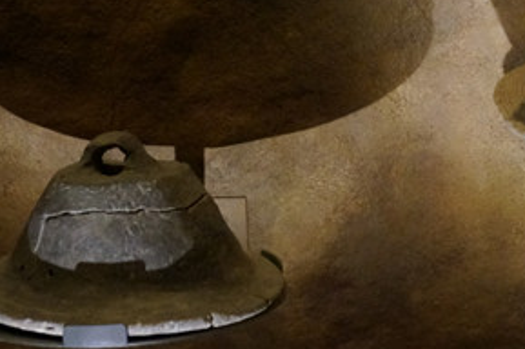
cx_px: 396
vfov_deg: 12.2
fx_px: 1631
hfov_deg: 18.2
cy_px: 67
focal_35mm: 112
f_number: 4.5
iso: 3200
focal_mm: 24
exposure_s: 1/25
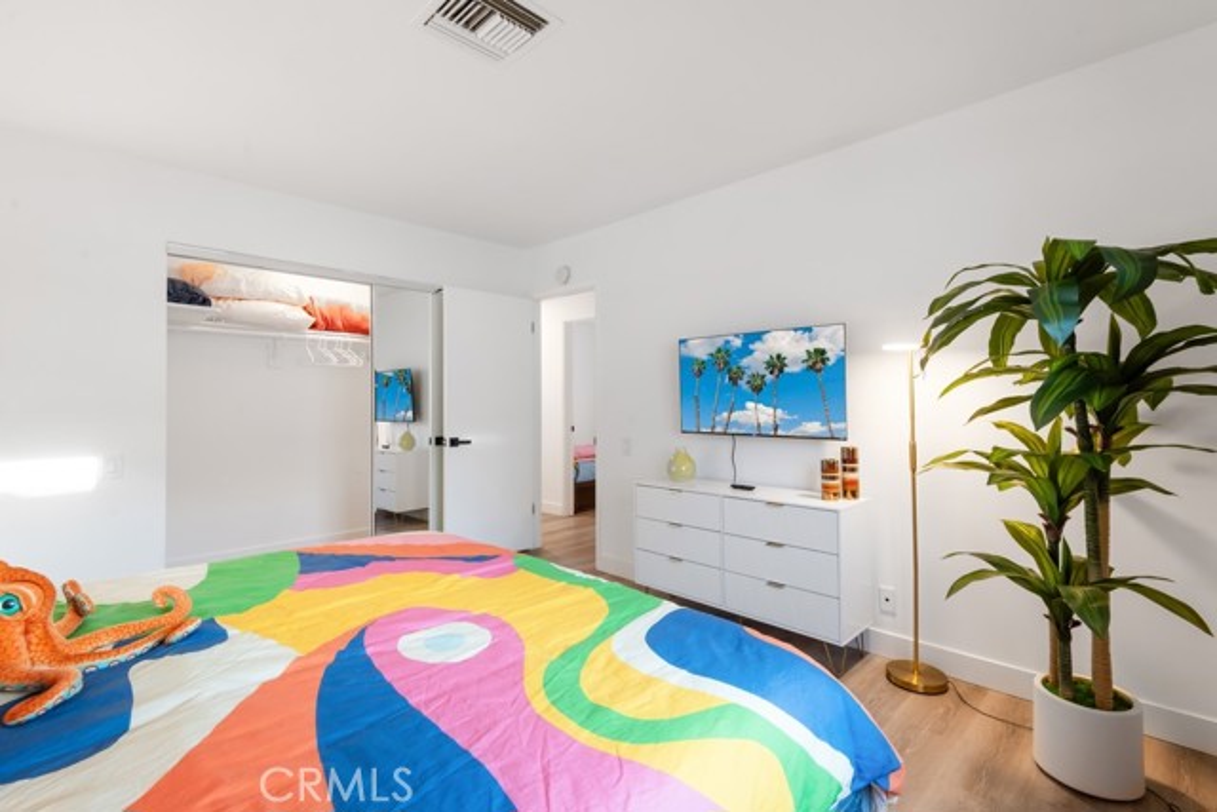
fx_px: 541
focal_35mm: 16
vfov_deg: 73.8
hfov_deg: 96.7
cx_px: 608
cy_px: 406
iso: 64
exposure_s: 1/10
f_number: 8
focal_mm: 16
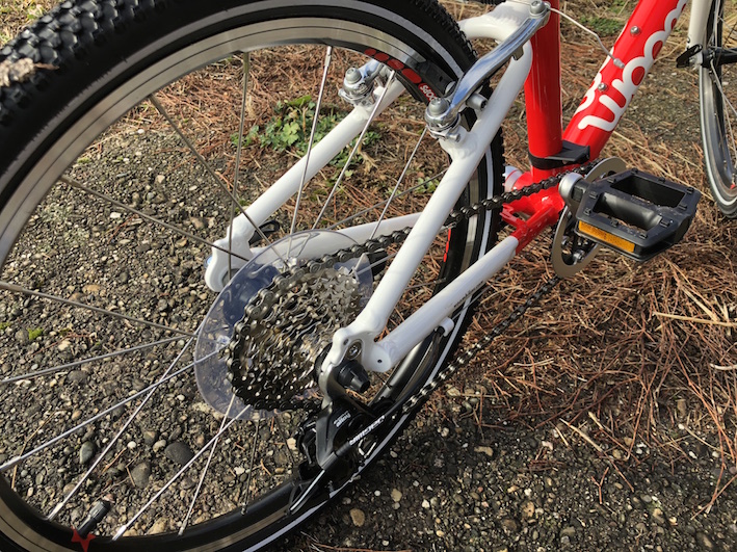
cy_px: 276
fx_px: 596
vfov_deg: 49.7
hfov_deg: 63.5
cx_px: 368
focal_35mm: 28
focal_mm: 3.99
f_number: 1.8
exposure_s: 1/363
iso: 20
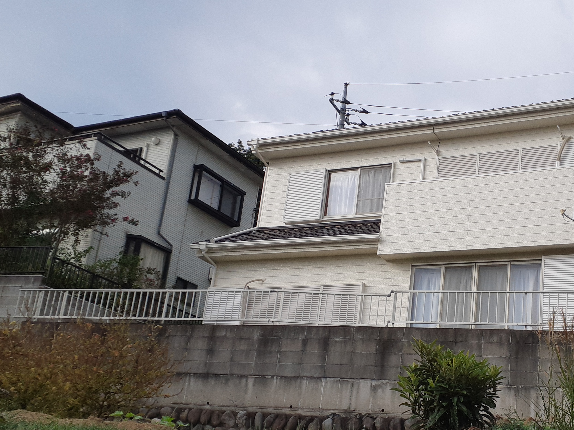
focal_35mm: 45
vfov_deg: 31.9
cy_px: 285
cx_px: 399
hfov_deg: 41.3
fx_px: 746
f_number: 1.9
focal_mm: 3.6
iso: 40
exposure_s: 1/915
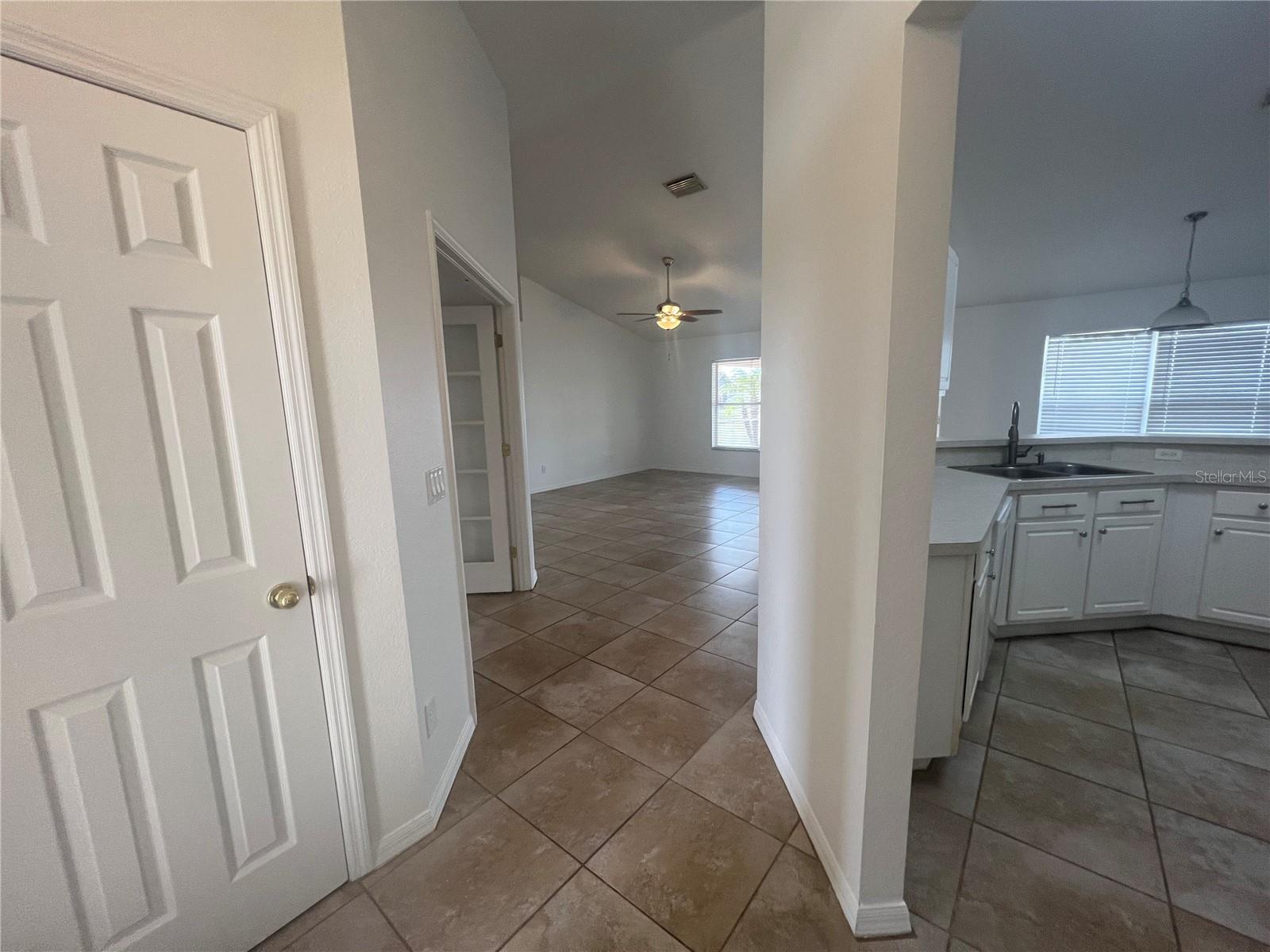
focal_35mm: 13
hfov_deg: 106.2
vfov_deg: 89.9
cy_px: 476
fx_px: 477
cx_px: 635
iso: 125
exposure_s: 1/120
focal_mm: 1.57
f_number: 1.8
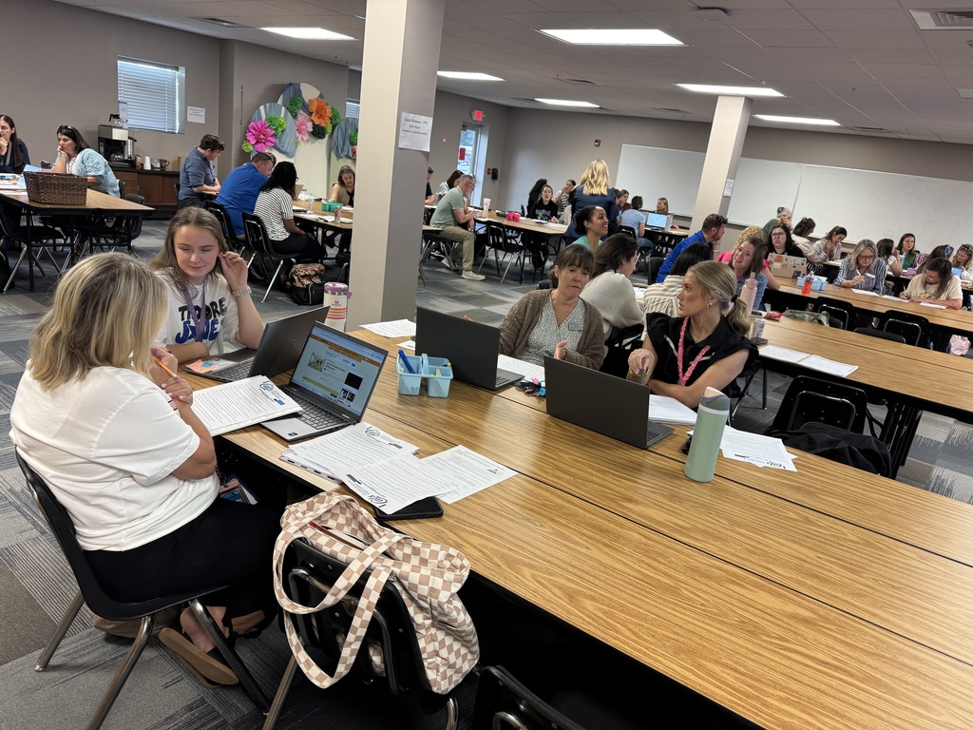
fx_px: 675
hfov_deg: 71.6
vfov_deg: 56.8
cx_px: 486
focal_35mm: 24
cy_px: 365
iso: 160
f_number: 1.78
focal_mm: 6.76
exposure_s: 1/60
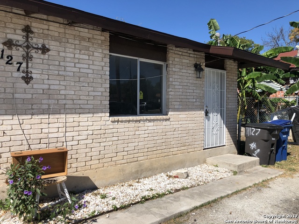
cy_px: 112
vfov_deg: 48.2
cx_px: 150
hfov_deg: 61.7
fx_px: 250
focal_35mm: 29
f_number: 1.8
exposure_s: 1/2667
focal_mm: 3.99
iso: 20
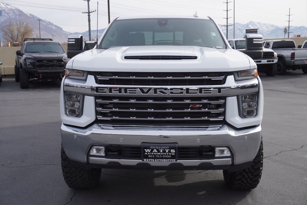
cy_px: 102
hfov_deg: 44.9
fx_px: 371
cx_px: 154
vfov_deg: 30.9
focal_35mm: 44
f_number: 8
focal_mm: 29
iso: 100
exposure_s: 1/200
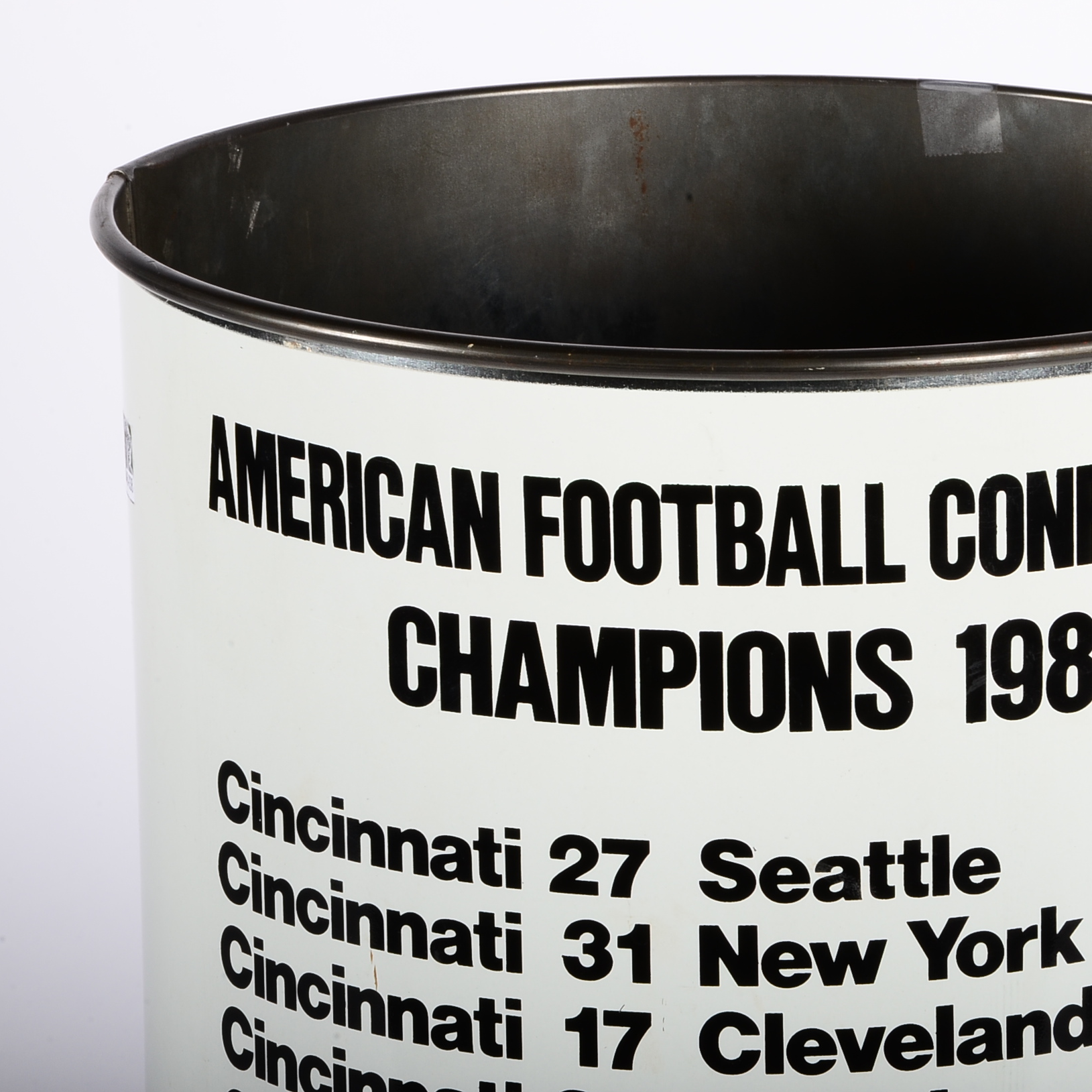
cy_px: 546
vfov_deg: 9.9
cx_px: 812
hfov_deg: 9.9
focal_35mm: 177
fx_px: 6317
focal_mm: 92
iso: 200
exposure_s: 1/250
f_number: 25
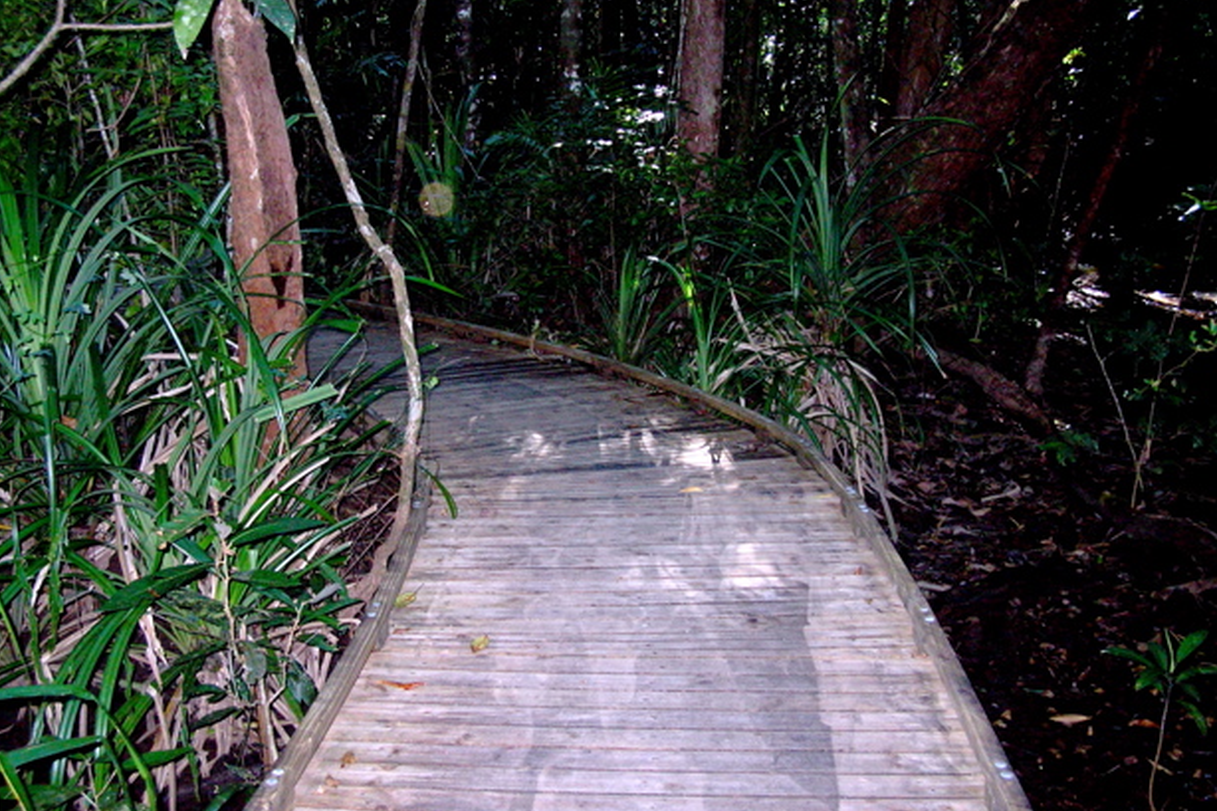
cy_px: 371
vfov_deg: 34.2
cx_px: 607
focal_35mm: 39
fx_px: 1318
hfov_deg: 49.6
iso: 234
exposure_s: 1/60.1
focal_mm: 6
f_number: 2.7
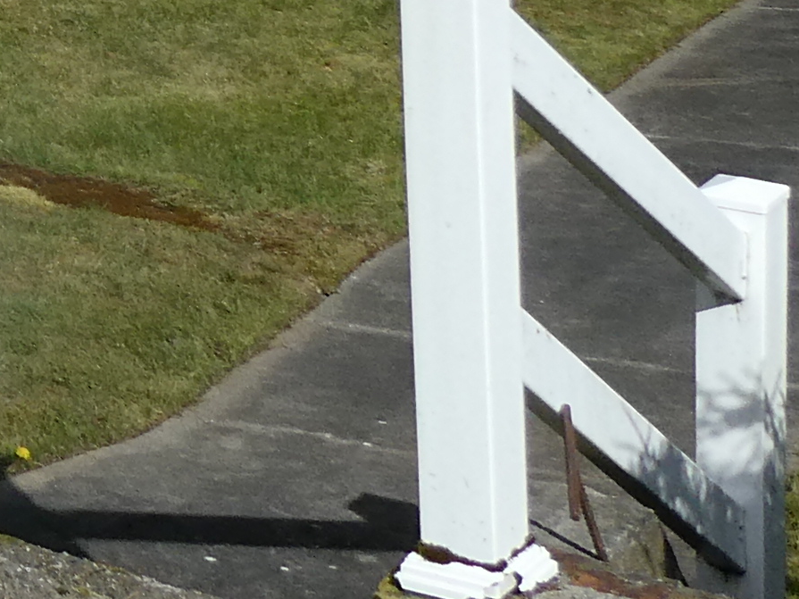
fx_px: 3208
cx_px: -555
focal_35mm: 139
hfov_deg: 13.1
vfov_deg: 10.0
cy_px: -514
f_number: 3.3
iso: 80
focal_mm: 4.3
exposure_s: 1/1600
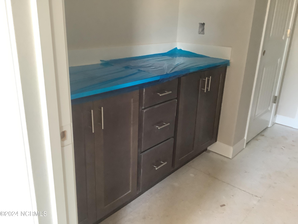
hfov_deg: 58.4
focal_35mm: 31
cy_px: 112
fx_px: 267
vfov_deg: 45.4
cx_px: 149
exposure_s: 1/40
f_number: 2.4
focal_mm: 3.3
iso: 320
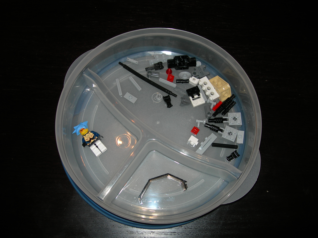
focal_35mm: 38
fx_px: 349
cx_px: 159
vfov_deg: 37.7
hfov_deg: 49.0
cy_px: 119
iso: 50
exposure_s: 1/60.1
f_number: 2.8
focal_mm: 7.8
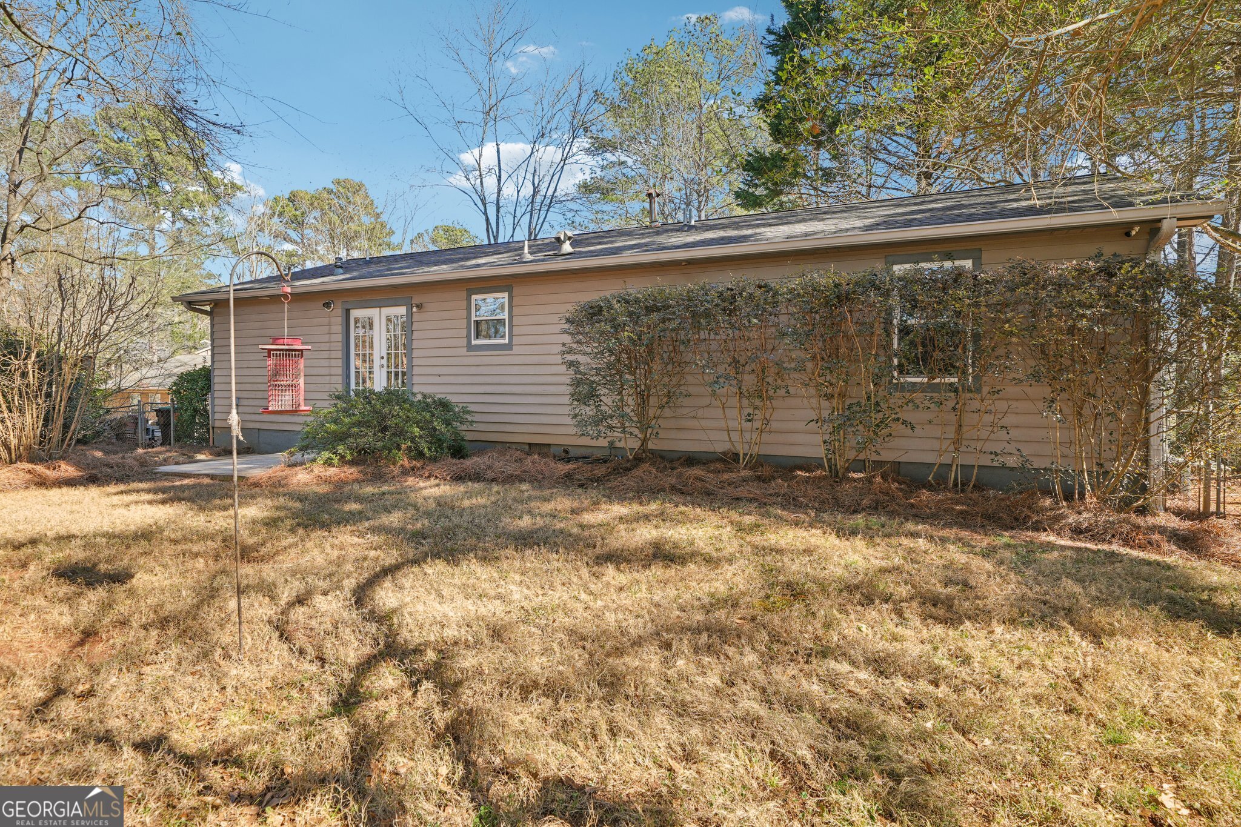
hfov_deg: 93.3
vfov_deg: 70.4
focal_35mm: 17
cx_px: 620
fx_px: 586
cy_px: 414
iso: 125
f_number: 8
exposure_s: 1/30
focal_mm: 17
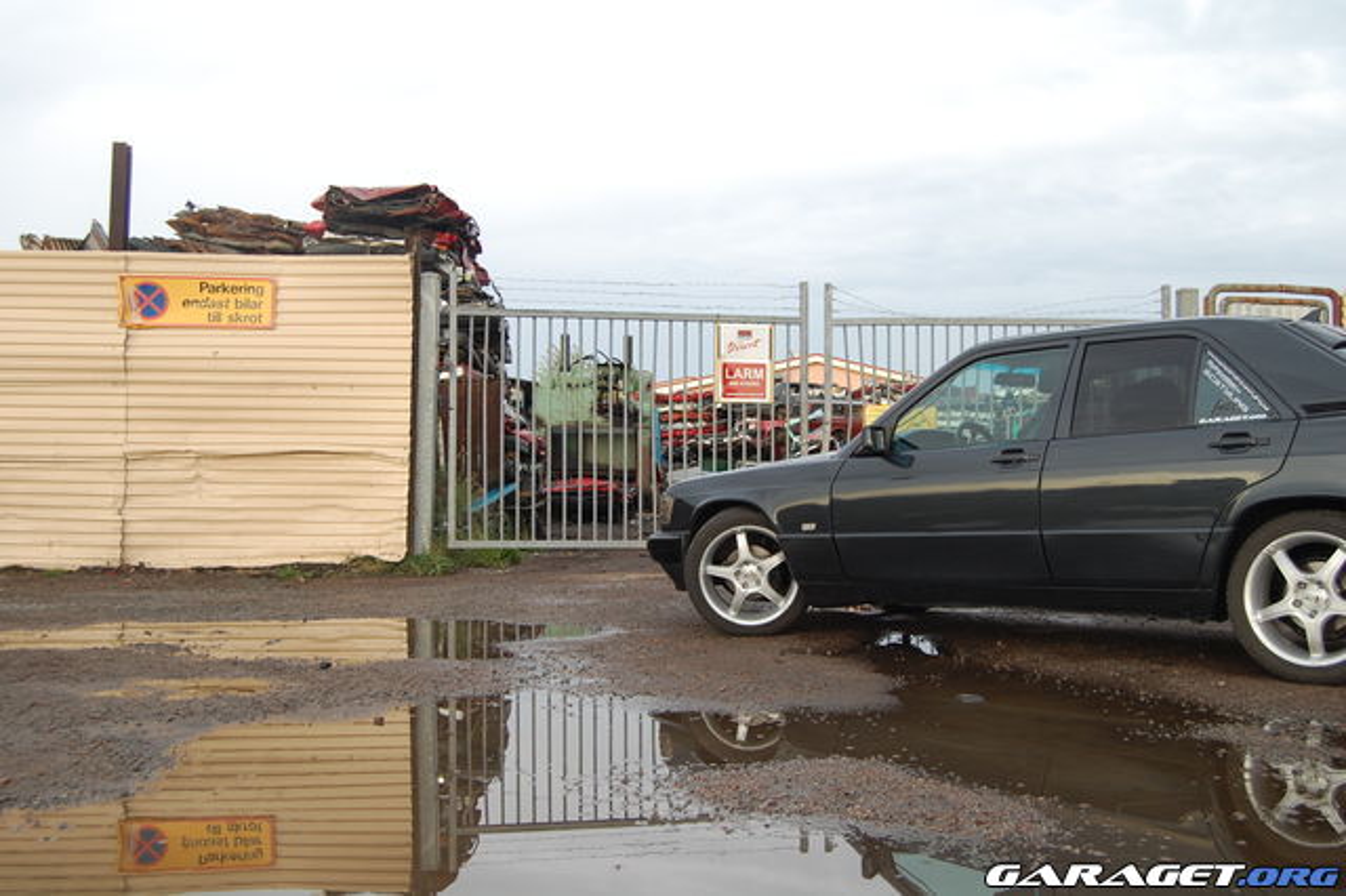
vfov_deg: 36.8
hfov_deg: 53.2
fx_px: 1345
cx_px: 673
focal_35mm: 36
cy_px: 448
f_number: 5.6
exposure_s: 1/125
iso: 320
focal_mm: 24
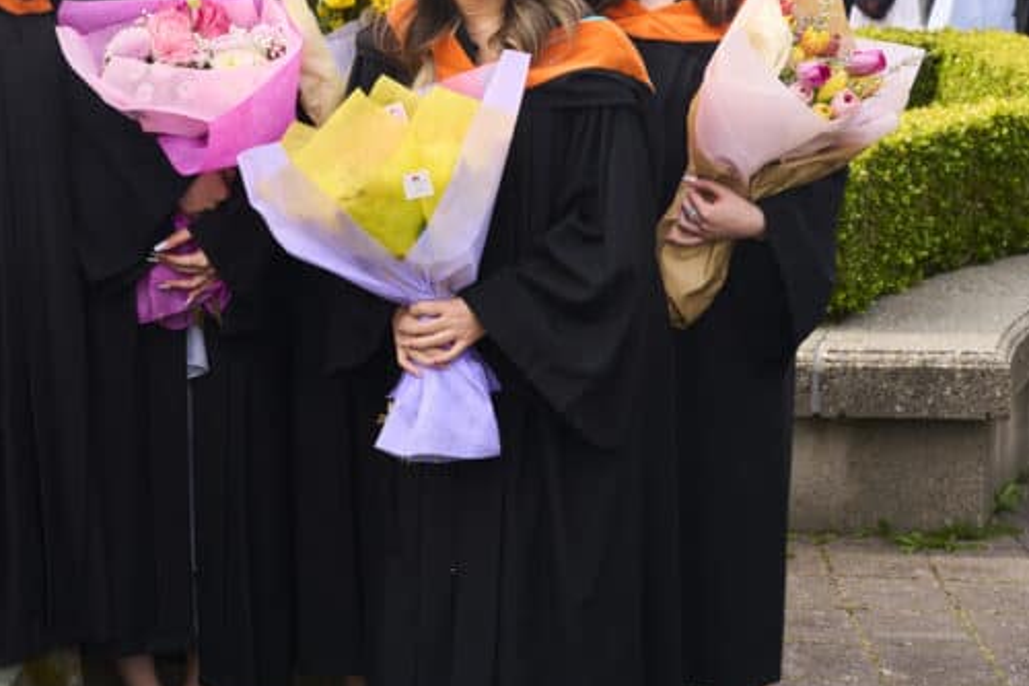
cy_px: 94
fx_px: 2406
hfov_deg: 23.8
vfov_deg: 16.0
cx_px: 220
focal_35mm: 84
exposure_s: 1/160
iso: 125
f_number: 6.3
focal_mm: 41.1
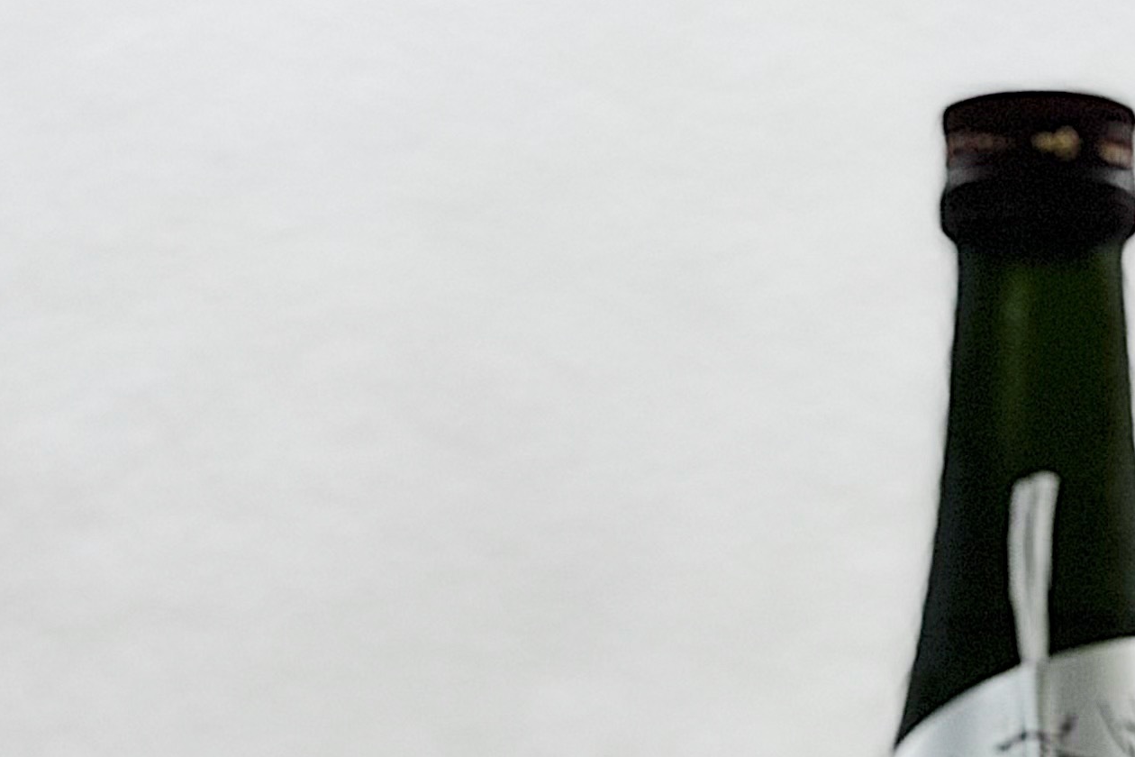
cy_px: 1154
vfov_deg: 7.8
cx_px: 1022
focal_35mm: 173
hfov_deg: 11.8
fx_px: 5454
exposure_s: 1/100
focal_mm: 6
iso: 80
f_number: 2
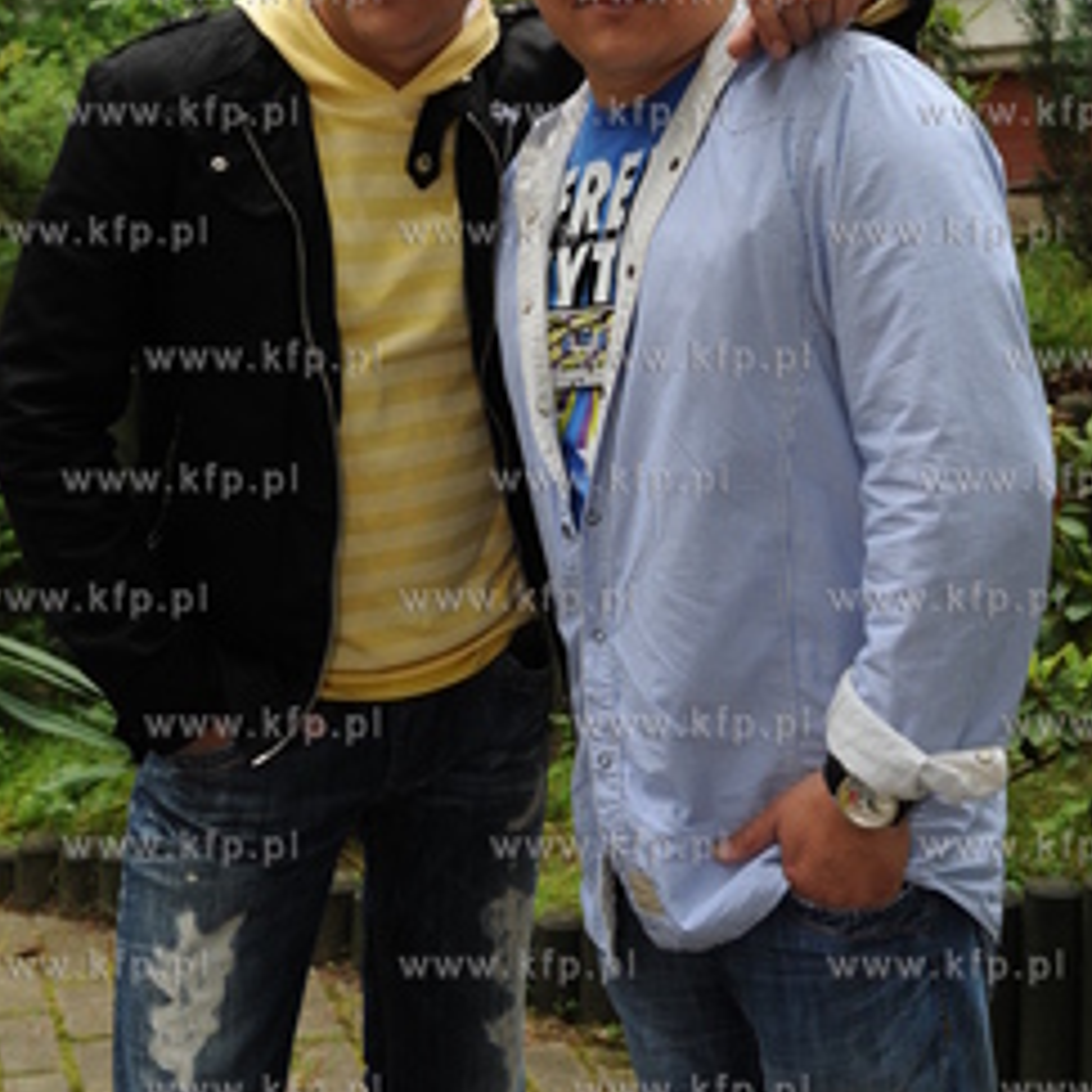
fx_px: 2391
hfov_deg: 25.7
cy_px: 351
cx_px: 548
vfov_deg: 25.6
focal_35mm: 67
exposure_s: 1/320
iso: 800
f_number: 5.6
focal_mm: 48
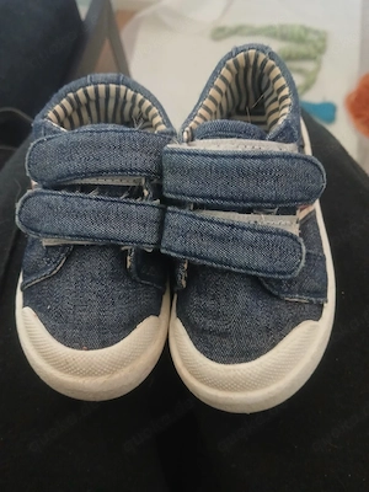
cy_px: 246
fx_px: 370
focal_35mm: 26
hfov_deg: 53.1
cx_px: 184
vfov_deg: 67.3
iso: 800
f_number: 1.8
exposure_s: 1/20
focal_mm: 3.98
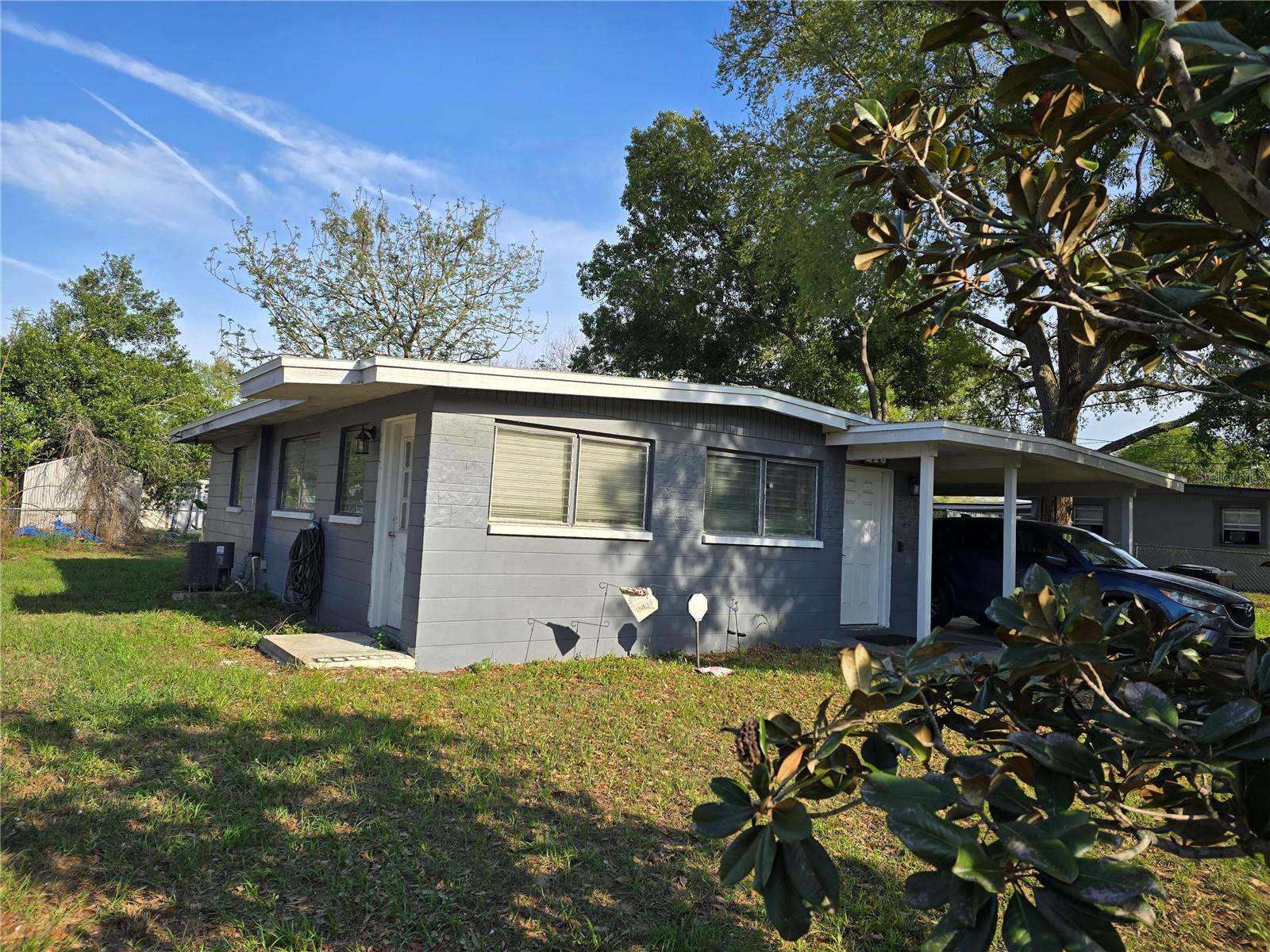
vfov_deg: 58.9
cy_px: 476
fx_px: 844
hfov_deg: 73.9
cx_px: 635
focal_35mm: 23
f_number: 1.7
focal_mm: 6.3
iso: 12
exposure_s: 1/424
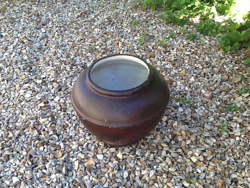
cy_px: 94
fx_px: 318
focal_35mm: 44
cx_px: 125
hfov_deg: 42.9
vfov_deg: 32.9
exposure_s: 1/120
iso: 64
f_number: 2.4
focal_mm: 2.03
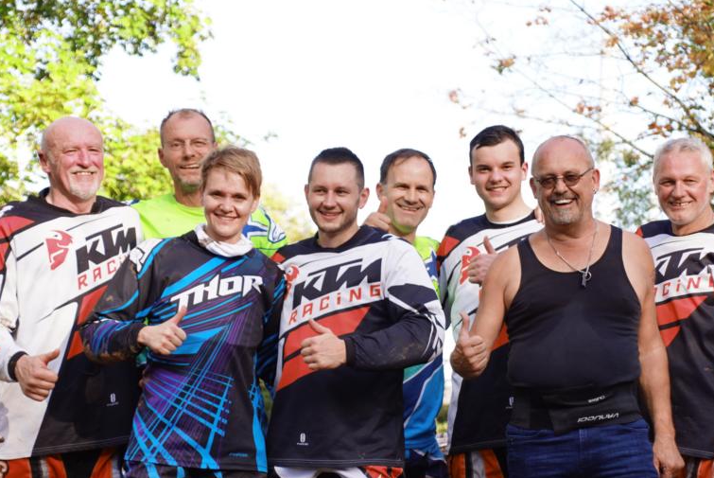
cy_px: 282
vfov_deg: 12.8
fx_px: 2124
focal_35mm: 107
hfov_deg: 19.1
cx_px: 389
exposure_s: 1/125
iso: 200
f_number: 4.5
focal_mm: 60
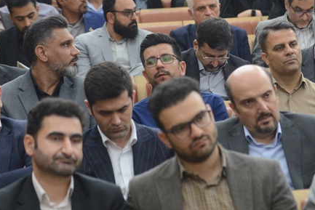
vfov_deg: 7.1
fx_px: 1698
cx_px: 228
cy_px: 49
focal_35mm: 194
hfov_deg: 10.6
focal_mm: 70
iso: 3200
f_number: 2.8
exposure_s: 1/100
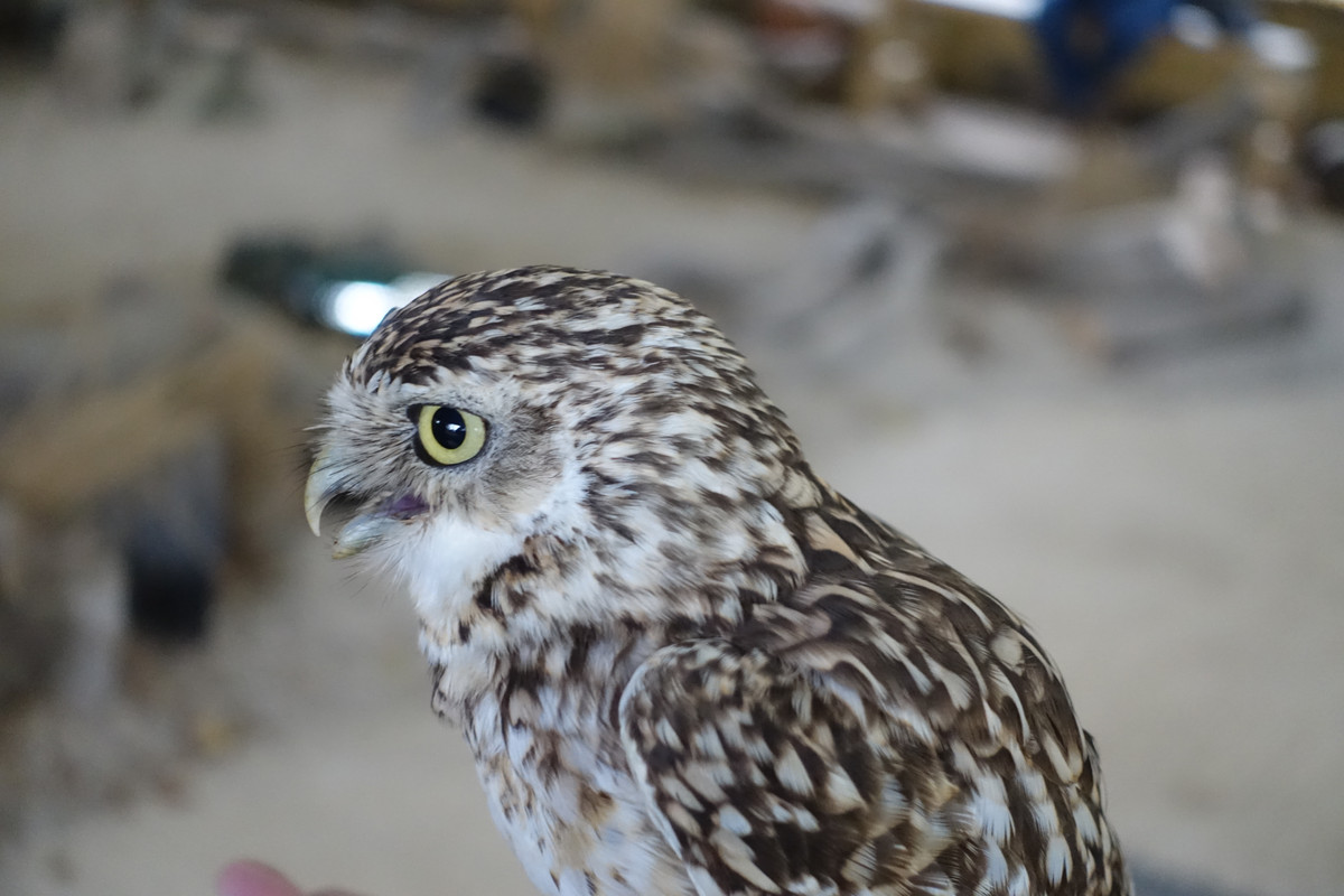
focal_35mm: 70
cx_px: 672
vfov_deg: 19.5
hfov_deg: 28.8
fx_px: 2613
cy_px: 448
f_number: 2.8
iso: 2000
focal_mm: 25.7
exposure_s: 1/200
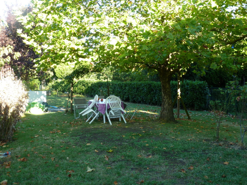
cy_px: 92
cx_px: 124
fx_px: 285
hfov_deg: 46.8
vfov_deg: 36.0
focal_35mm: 40
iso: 80
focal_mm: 6.5
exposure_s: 1/50
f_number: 3.6
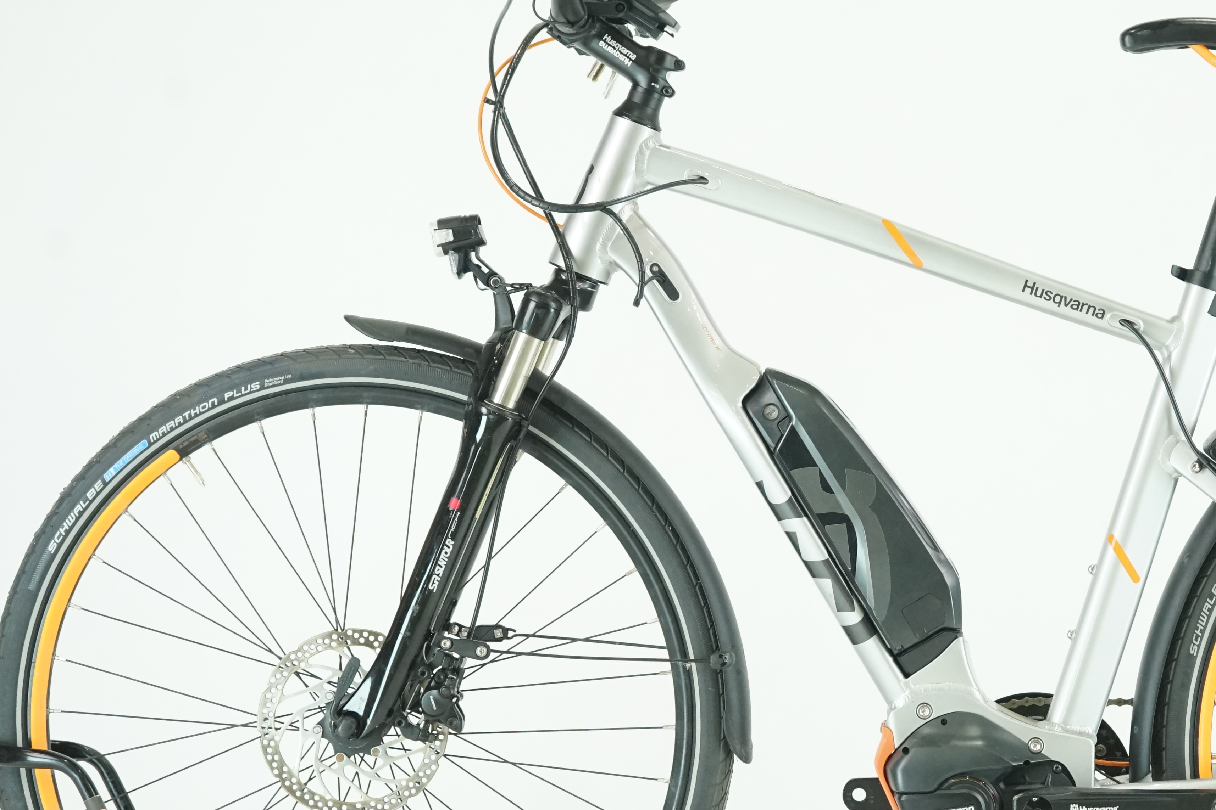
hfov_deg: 20.6
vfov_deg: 14.0
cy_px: 423
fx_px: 3310
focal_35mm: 98
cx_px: 923
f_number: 5.6
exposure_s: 1/200
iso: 2500
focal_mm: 56
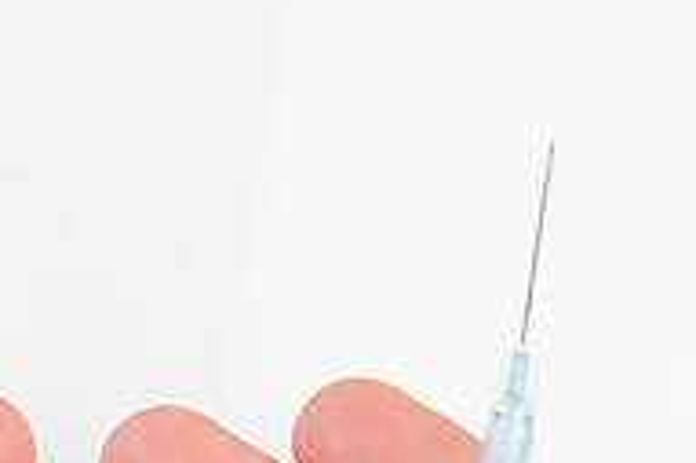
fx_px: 6394
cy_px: 678
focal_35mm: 331
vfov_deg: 4.1
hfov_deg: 6.2
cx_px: 135
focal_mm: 105
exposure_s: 1/160
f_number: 22
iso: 200
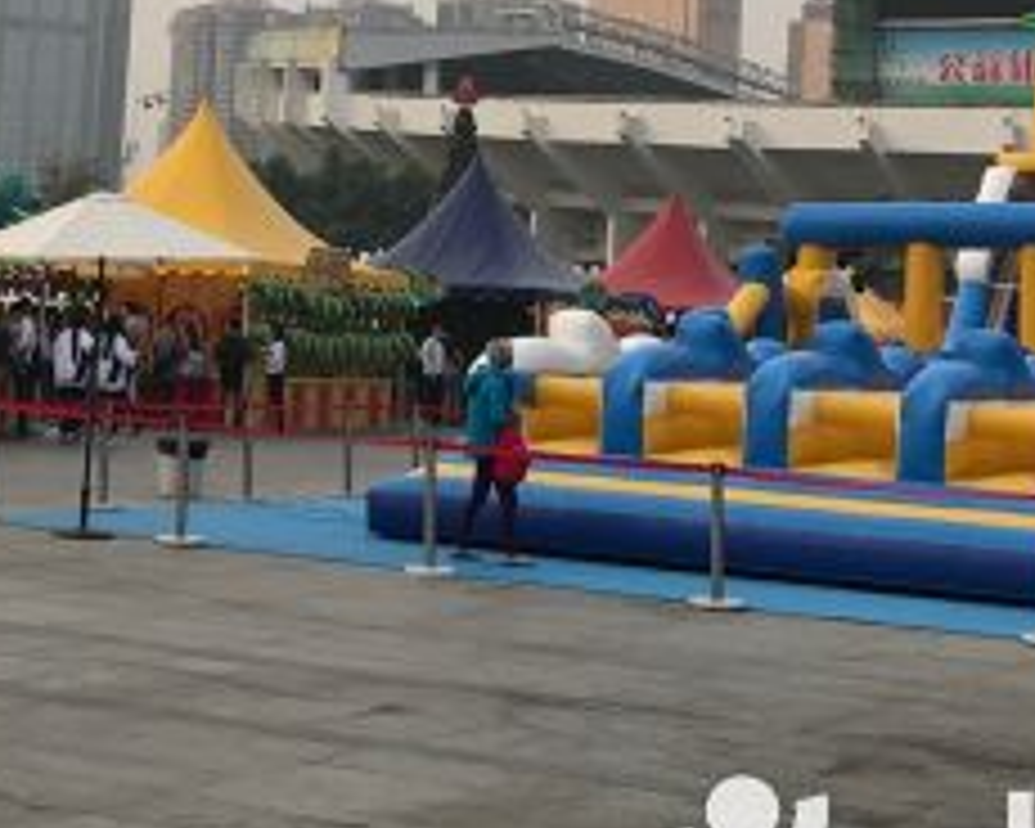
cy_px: -65
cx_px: 216
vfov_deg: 17.9
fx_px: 2542
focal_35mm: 83
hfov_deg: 22.7
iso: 20
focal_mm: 3.99
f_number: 1.8
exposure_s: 1/1076
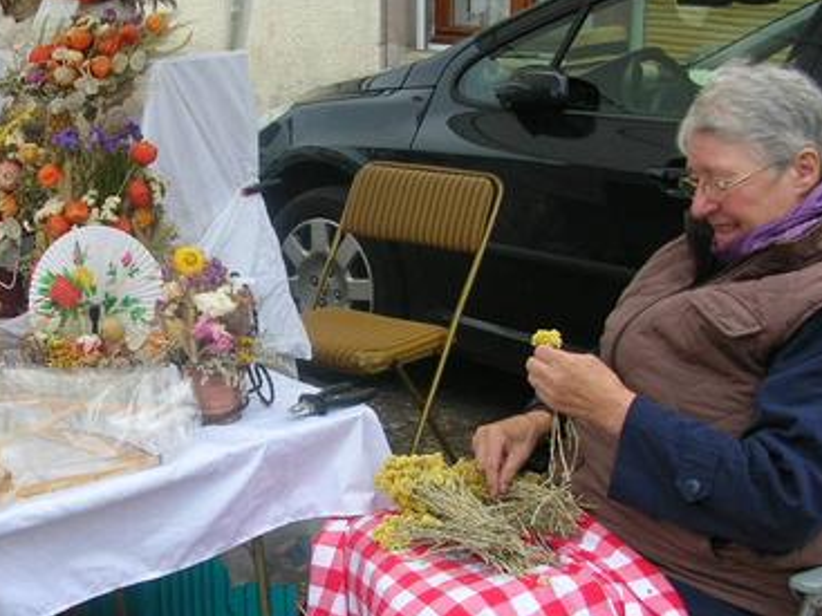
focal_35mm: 61
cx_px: 267
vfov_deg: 23.9
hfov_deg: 31.4
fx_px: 1448
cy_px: 403
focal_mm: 5.8
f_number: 2.8
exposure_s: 1/82.1
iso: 50
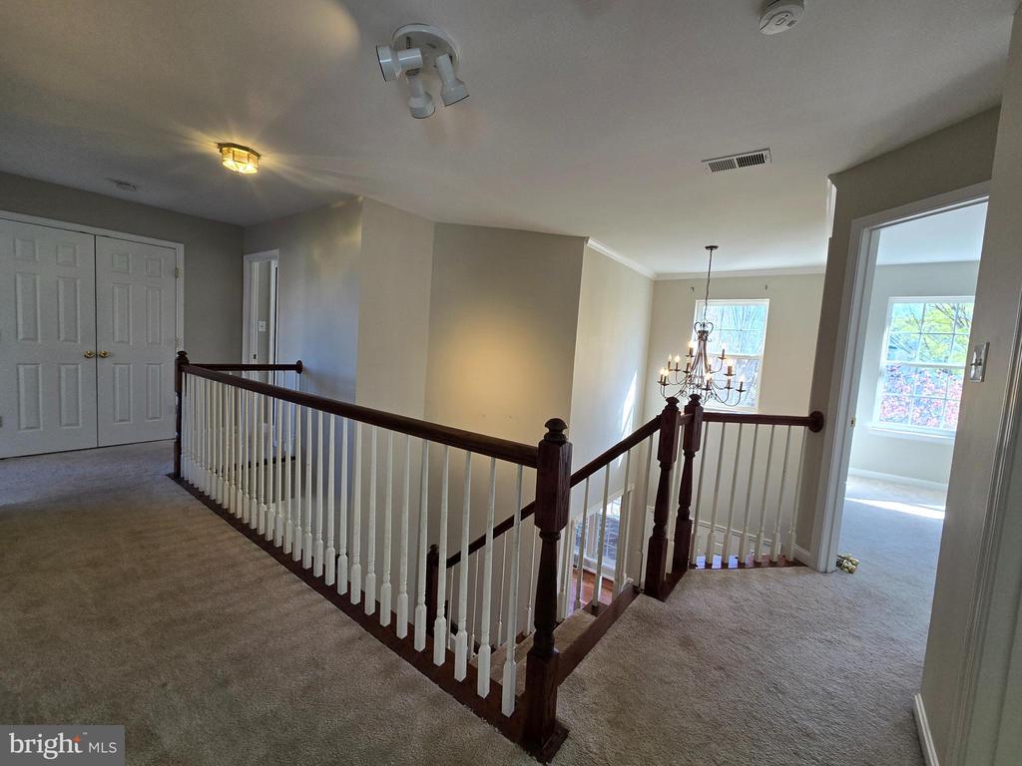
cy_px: 383
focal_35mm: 13
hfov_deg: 106.2
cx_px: 511
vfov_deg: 89.9
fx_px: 384
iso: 80
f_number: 2.2
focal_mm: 2.2
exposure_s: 1/120
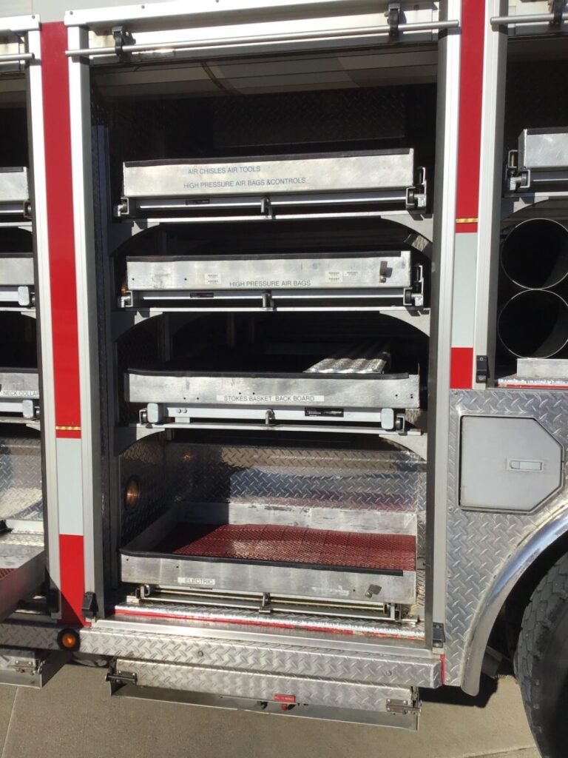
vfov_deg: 58.4
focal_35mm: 31
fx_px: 678
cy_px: 379
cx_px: 284
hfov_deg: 45.4
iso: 25
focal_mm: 3.3
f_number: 2.4
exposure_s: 1/3021
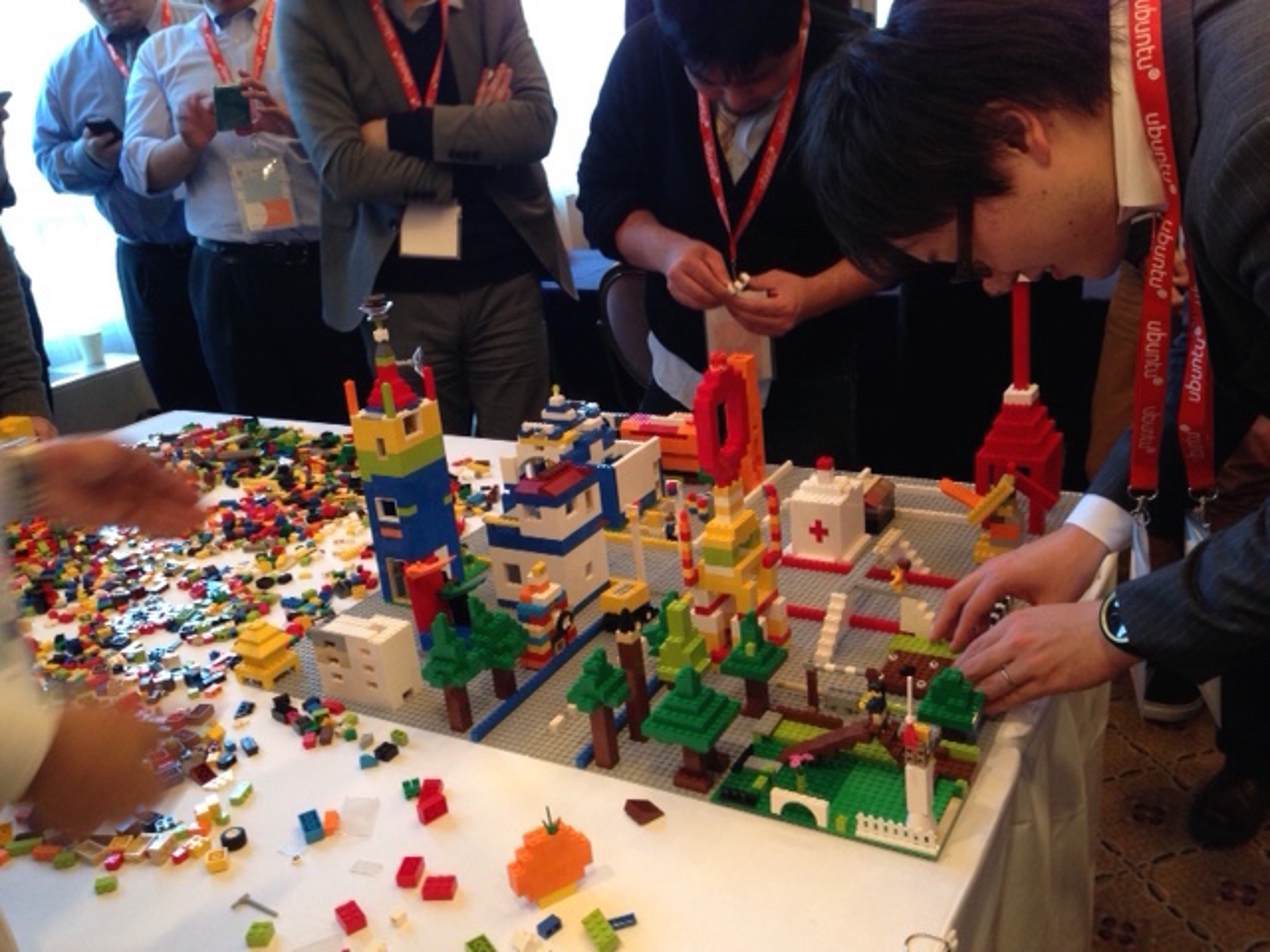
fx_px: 1211
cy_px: 476
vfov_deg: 42.9
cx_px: 635
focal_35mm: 33
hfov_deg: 55.4
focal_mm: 4.12
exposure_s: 1/20
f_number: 2.4
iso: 160
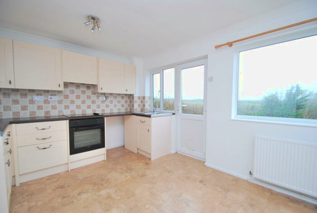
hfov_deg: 100.3
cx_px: 158
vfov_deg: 77.6
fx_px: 132
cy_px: 106
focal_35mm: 15
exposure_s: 1/60
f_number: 4
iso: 200
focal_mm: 10
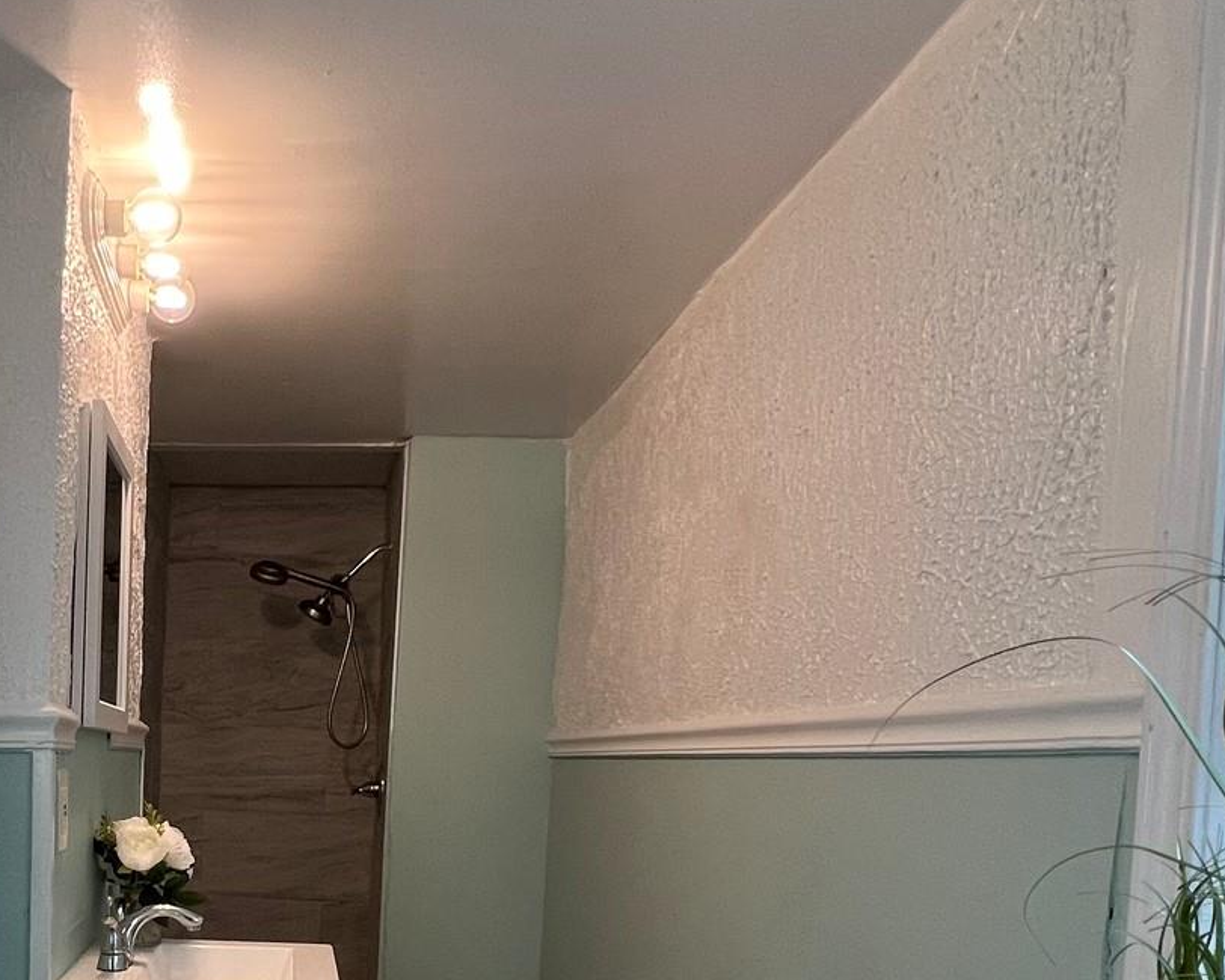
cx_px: 222
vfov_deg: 43.1
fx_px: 1160
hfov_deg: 51.7
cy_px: 823
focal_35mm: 32
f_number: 1.8
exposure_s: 1/120
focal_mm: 1.57
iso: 125
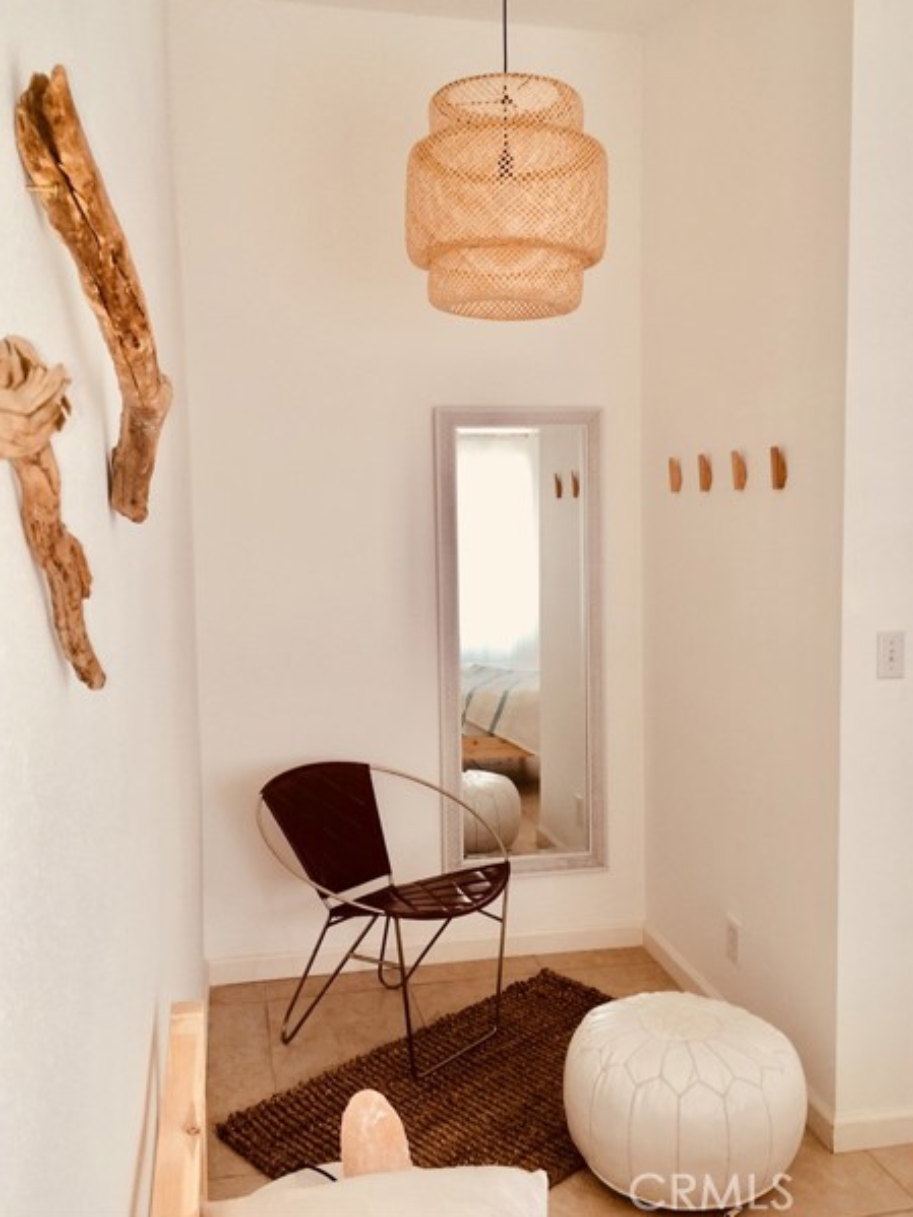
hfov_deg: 45.4
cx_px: 453
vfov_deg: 58.3
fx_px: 1091
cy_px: 571
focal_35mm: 31
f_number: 2.2
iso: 25
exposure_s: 1/32
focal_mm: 4.15
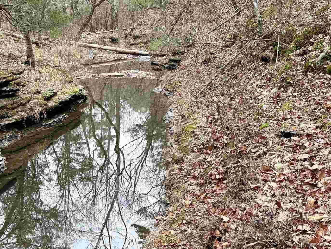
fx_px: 555
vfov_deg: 25.1
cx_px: 62
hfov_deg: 32.2
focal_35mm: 58
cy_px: 162
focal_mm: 5.96
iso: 125
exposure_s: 1/74
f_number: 1.6
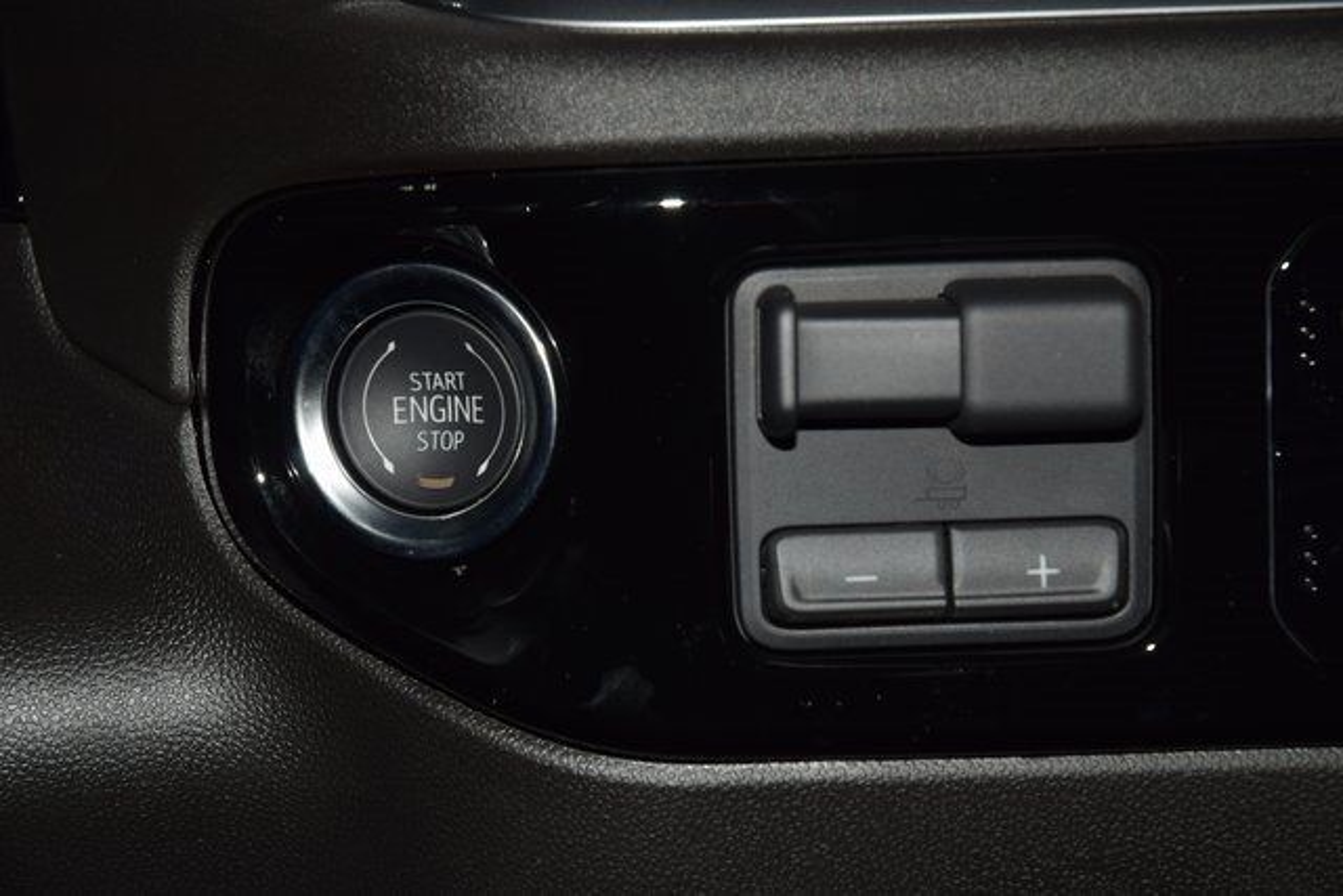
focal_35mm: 105
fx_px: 3918
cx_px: 672
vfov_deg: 13.0
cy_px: 448
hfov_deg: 19.5
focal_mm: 70
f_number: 8
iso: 100
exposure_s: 1/125
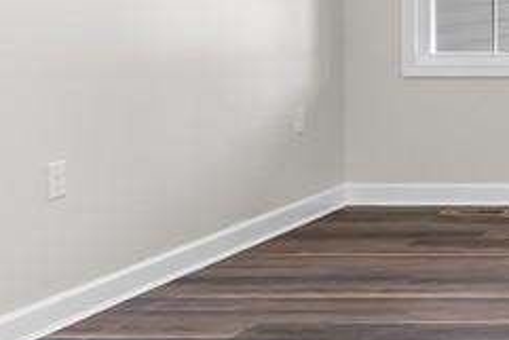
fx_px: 1019
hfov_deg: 22.4
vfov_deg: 18.3
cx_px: 789
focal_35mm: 72
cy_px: -19
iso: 1250
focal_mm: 16
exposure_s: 1/13
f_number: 8
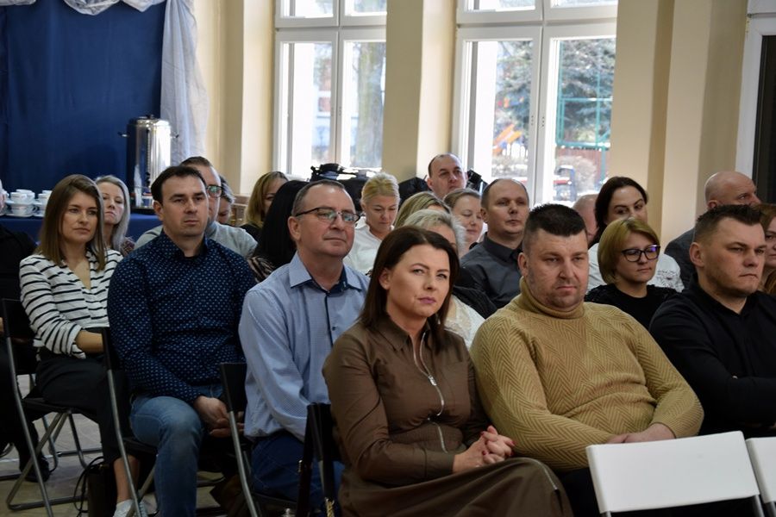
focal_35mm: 87
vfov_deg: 15.7
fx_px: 1875
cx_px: 388
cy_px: 258
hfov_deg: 23.4
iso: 400
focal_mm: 58
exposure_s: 1/100
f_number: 5
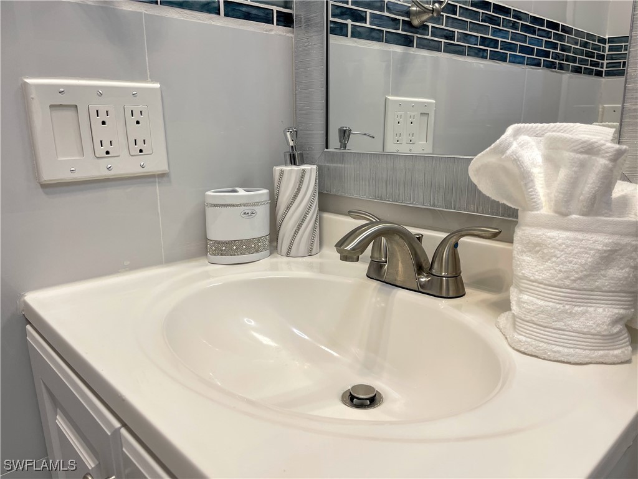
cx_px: 319
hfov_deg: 67.3
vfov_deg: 53.1
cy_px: 240
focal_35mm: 26
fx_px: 479
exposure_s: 1/120
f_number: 1.6
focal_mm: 5.1
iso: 100
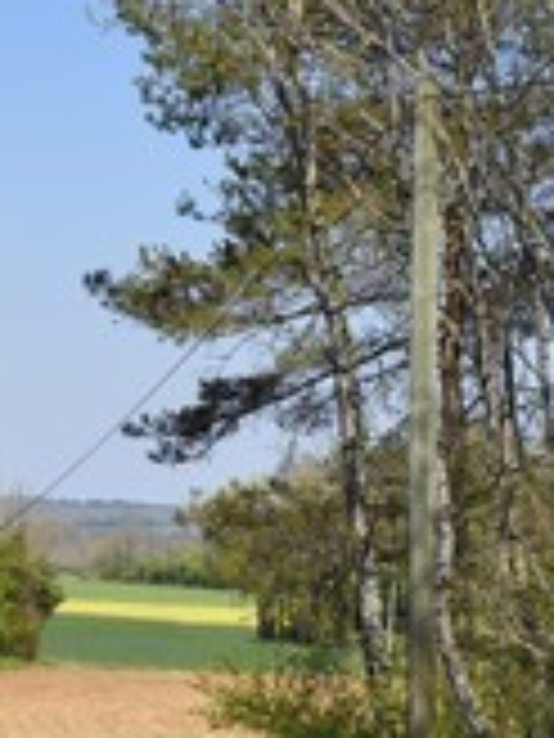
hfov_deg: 9.4
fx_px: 3265
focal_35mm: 153
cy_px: 288
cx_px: -257
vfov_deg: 12.9
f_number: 9
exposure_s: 1/640
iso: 200
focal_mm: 62
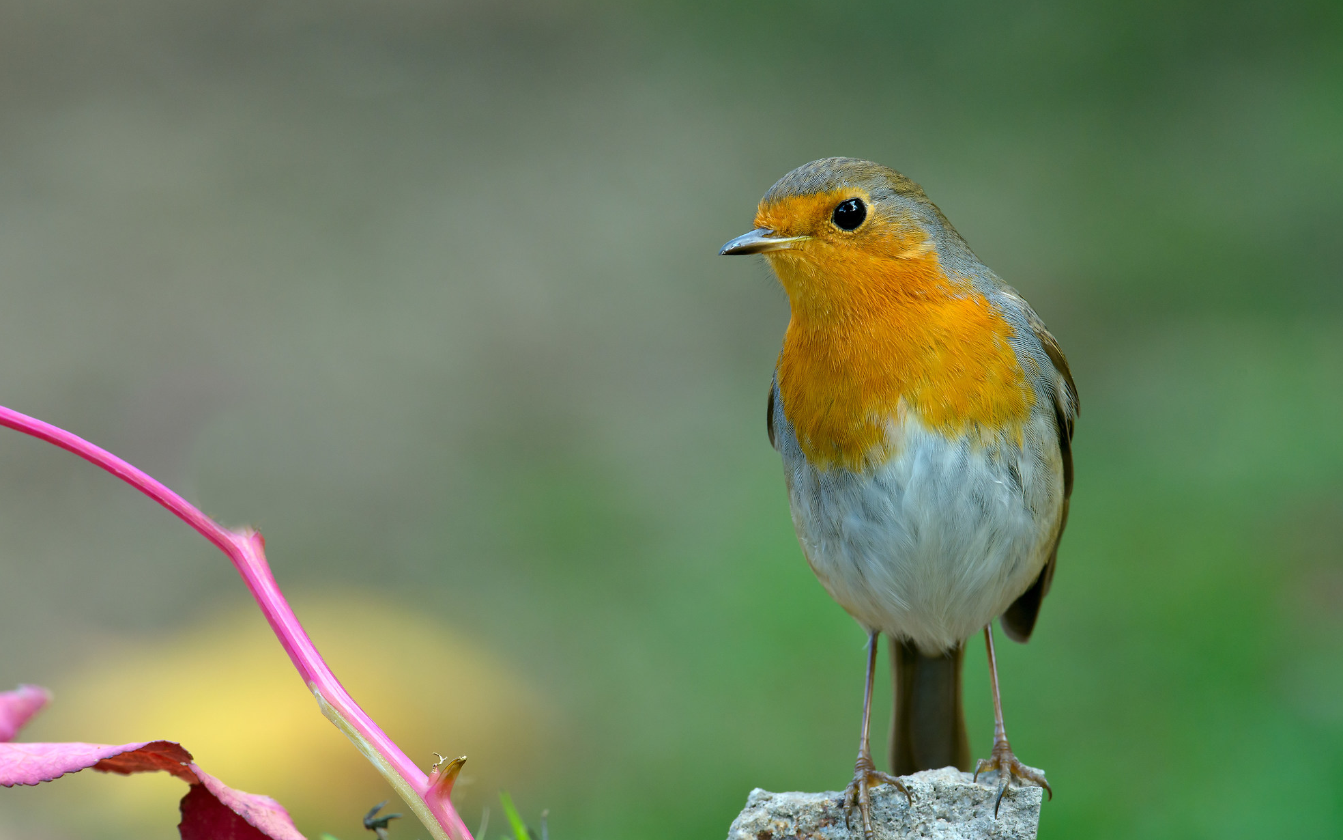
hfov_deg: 5.6
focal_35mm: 373
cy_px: 424
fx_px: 13652
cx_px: 807
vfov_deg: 3.5
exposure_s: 1/100
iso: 640
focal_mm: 300
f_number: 10
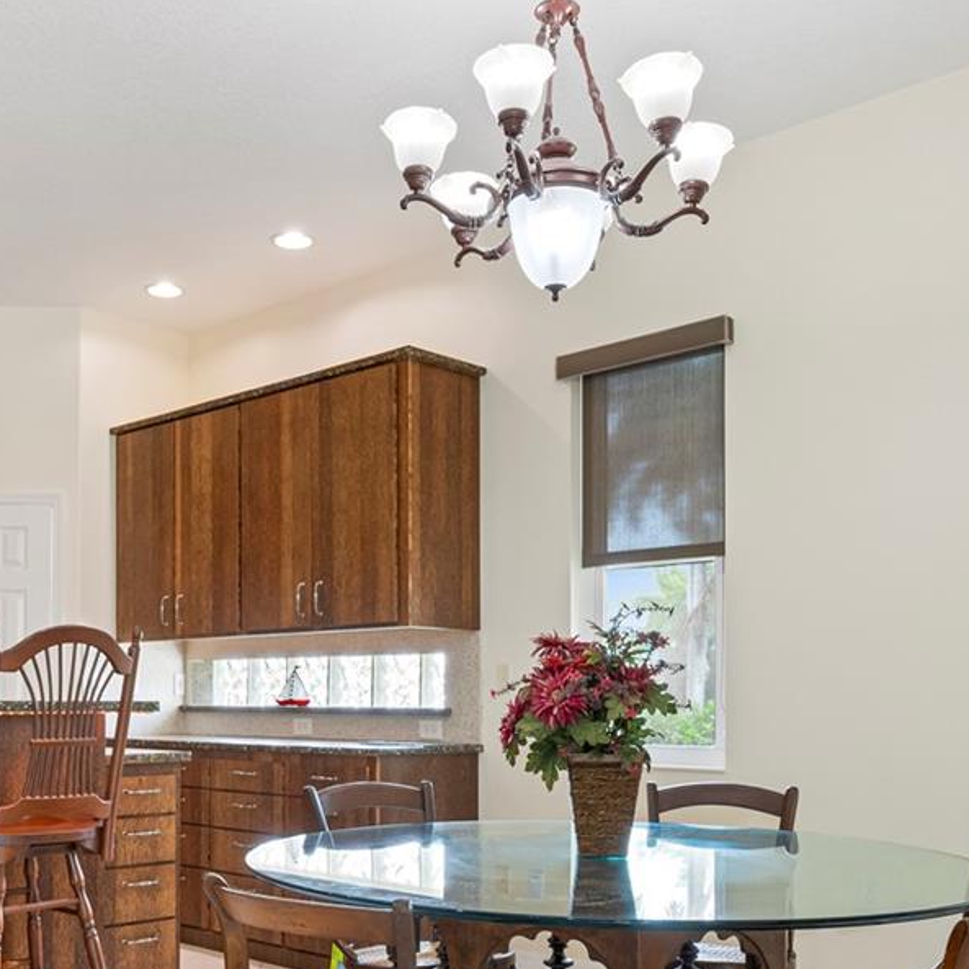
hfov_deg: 42.5
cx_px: 358
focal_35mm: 39
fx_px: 1235
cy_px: 686
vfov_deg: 42.0
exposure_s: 1/4
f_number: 8
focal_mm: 17
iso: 400
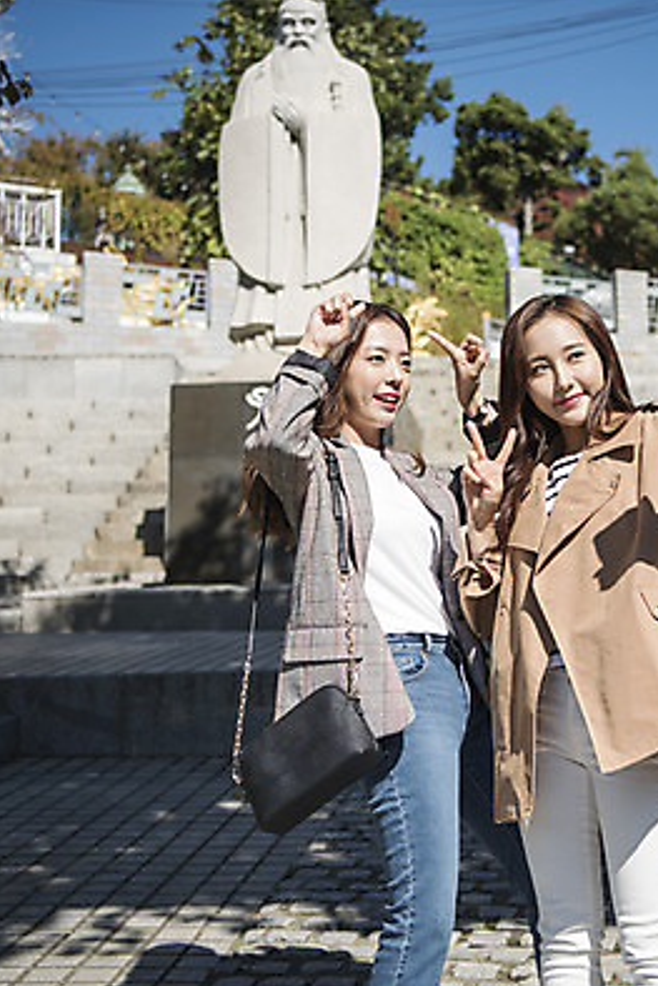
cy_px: 493
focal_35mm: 67
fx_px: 1835
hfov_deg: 20.2
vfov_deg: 30.1
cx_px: 465
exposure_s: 1/5000
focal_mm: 44
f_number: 2.8
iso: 200
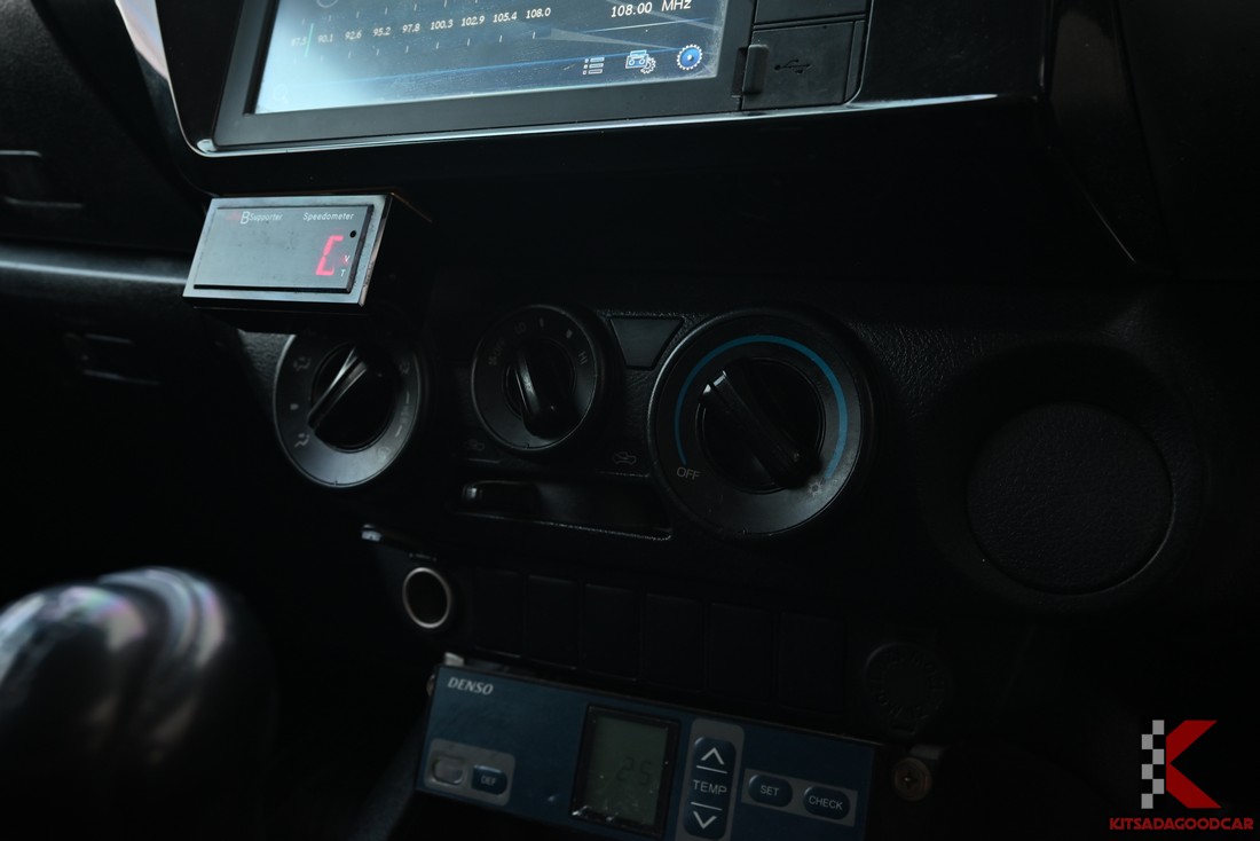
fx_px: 1085
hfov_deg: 60.3
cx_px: 630
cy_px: 420
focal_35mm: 31
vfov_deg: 42.3
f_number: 8
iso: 560
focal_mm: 31
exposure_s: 1/45
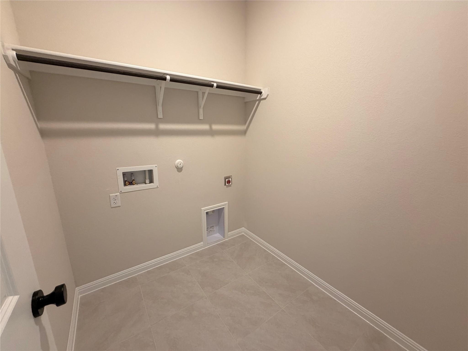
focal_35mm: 14
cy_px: 176
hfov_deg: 102.1
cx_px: 234
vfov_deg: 85.7
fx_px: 189
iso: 200
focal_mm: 2.22
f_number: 2.2
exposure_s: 1/60
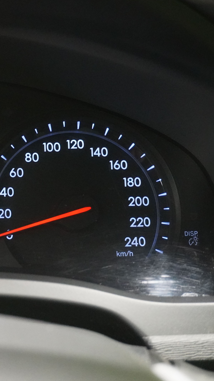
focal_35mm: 67
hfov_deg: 16.8
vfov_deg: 31.4
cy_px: 192
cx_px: -74
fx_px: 676
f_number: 4.5
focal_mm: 28
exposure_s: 1/30
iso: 6400
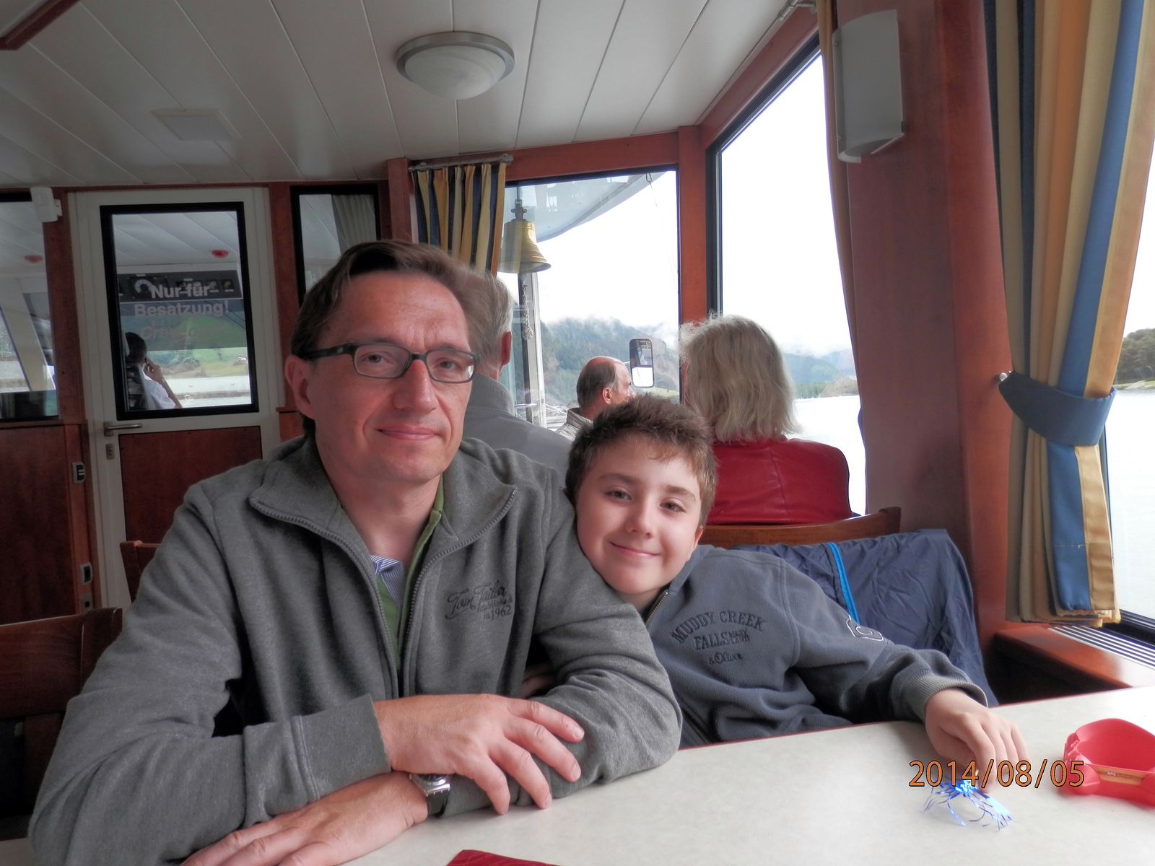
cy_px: 433
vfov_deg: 54.9
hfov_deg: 69.4
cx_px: 578
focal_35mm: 25
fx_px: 834
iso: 80
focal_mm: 4.5
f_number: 3
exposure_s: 1/80
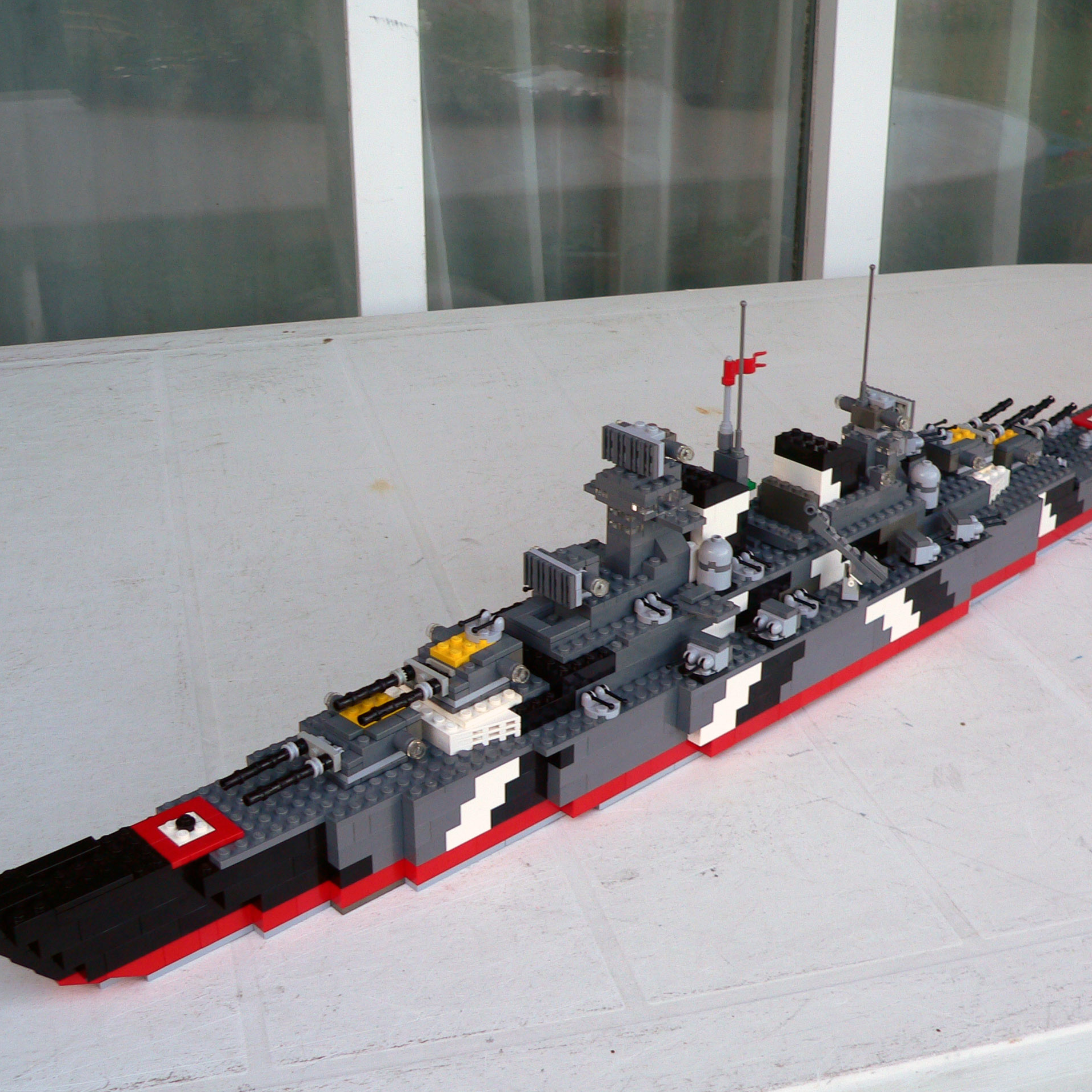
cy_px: 546
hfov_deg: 37.6
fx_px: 1606
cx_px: 534
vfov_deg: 37.6
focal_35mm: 45
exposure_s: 1/80
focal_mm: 6.3
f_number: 2.8
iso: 80
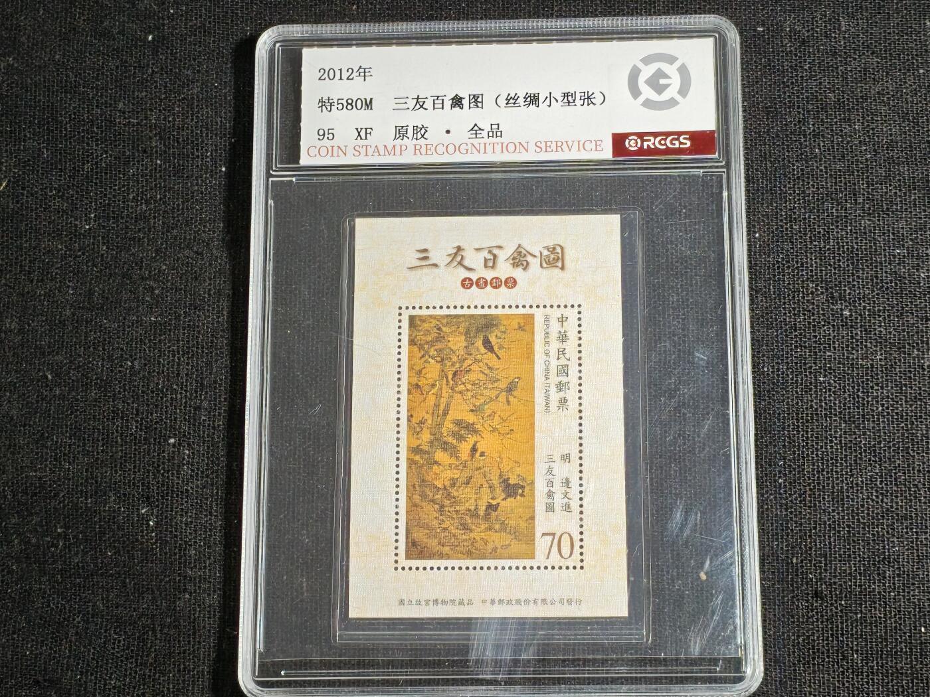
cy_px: 348
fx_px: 2525
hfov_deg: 20.9
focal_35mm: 94
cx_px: 465
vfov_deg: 15.7
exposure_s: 1/417
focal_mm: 4.94
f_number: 1.5
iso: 50
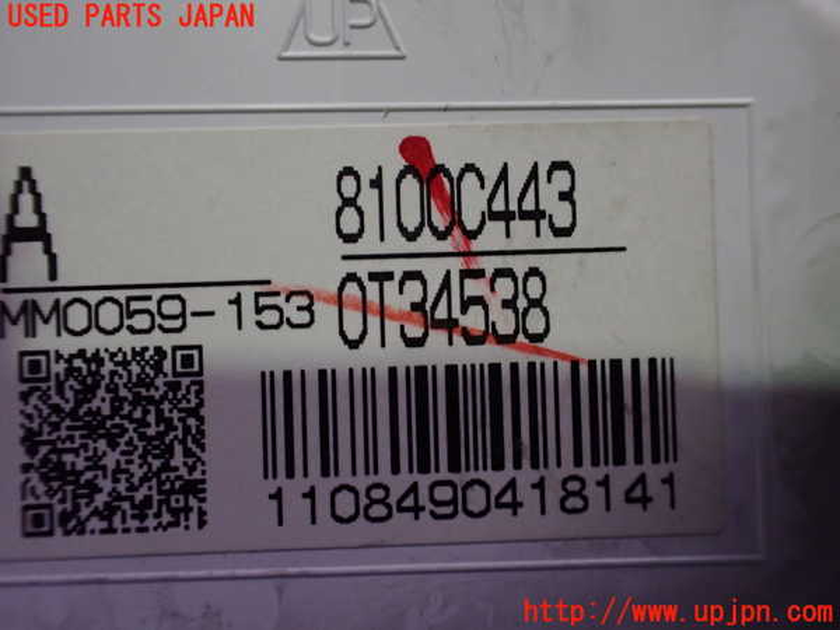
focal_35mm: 30
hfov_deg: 60.0
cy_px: 315
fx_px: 728
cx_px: 420
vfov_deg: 46.8
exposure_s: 1/125
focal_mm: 5.4
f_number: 2.3
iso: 640
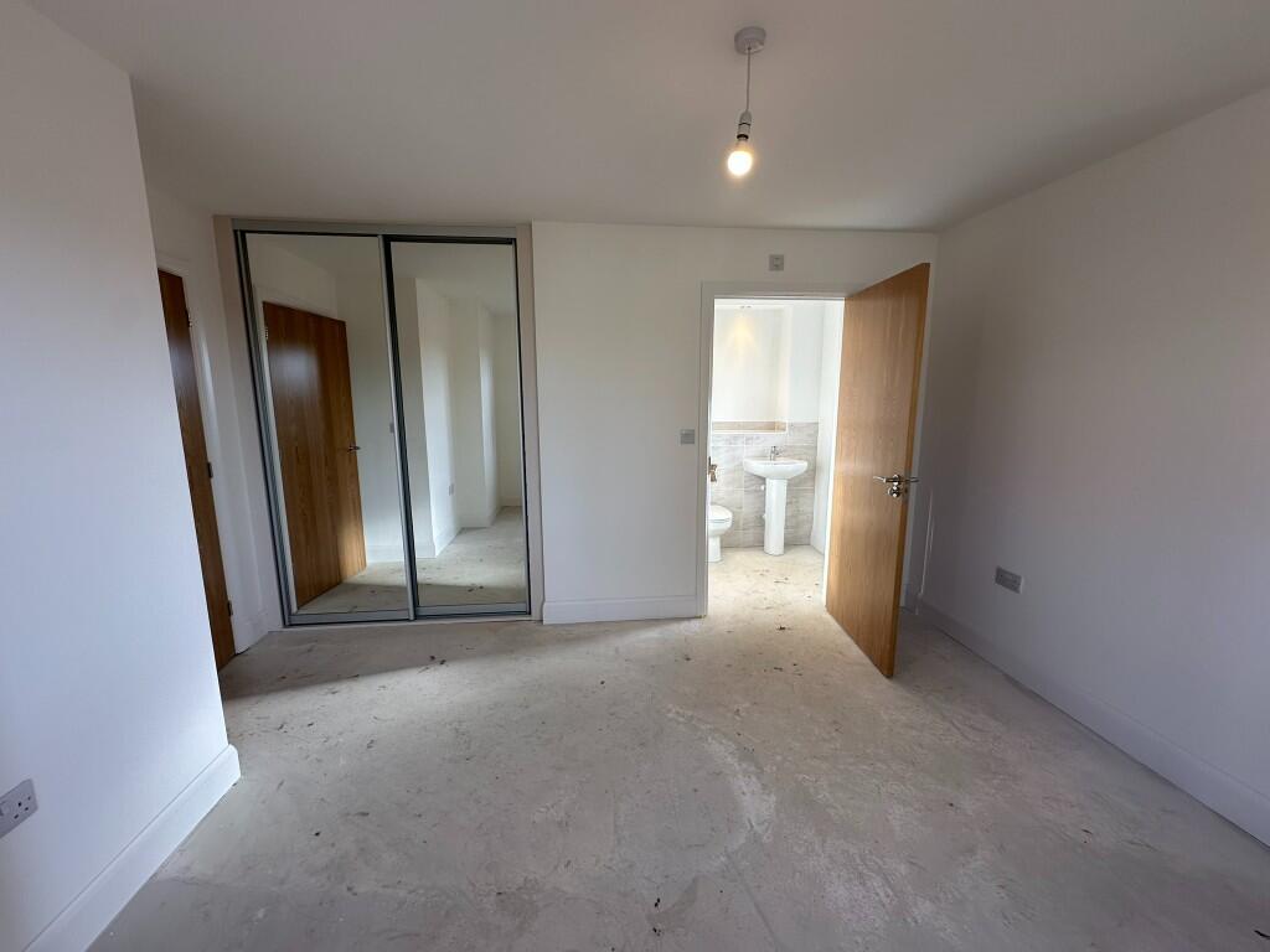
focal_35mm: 14
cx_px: 635
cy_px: 476
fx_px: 514
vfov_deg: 85.7
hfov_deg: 102.1
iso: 40
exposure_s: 1/132
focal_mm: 2.22
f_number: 2.2
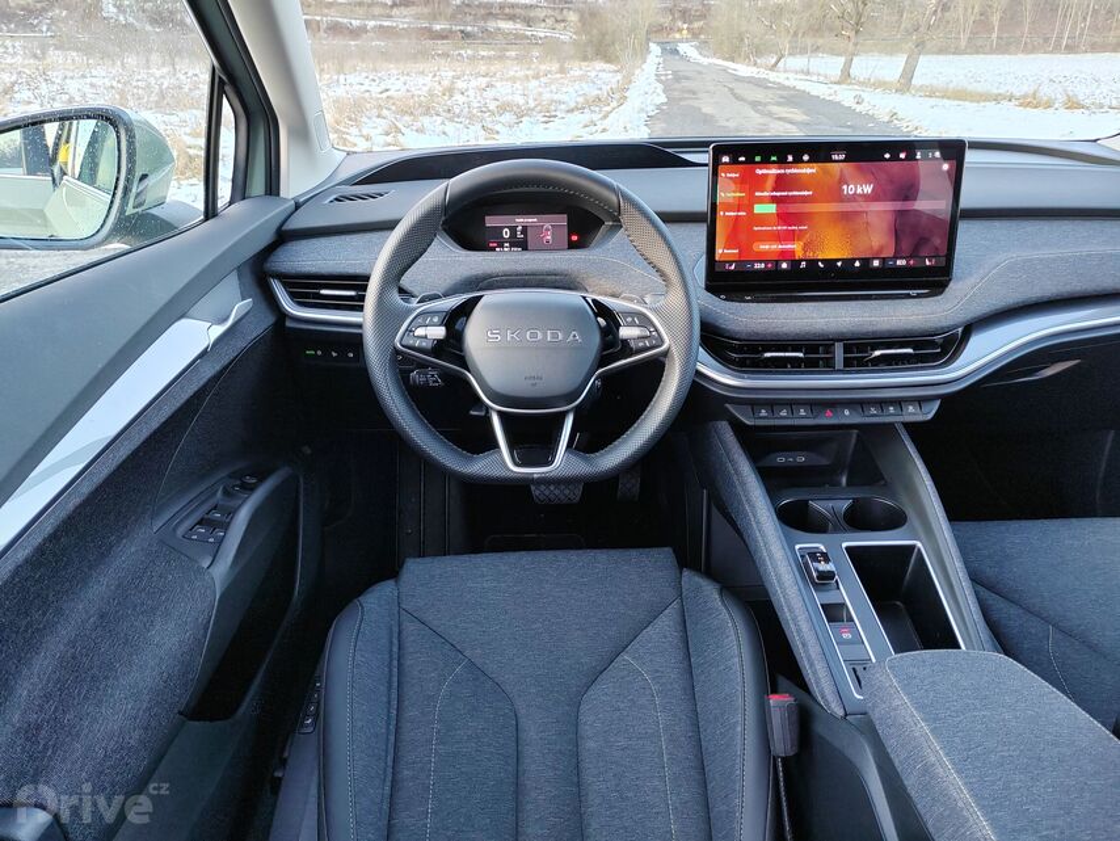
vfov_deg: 51.4
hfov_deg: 65.3
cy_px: 420
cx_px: 560
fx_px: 874
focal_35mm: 27
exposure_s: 1/100
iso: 200
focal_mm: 5.52
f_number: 1.9
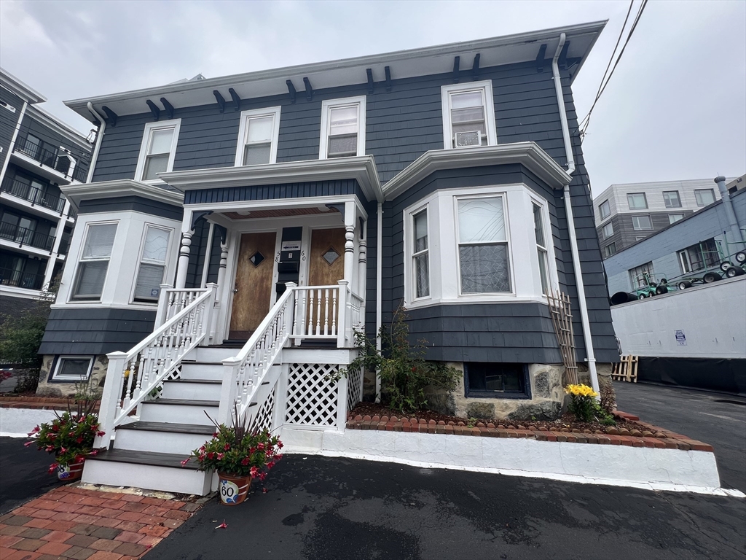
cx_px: 373
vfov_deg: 89.9
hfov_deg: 106.2
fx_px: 280
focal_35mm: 13
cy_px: 280
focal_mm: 1.57
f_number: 1.8
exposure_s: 1/436
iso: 32
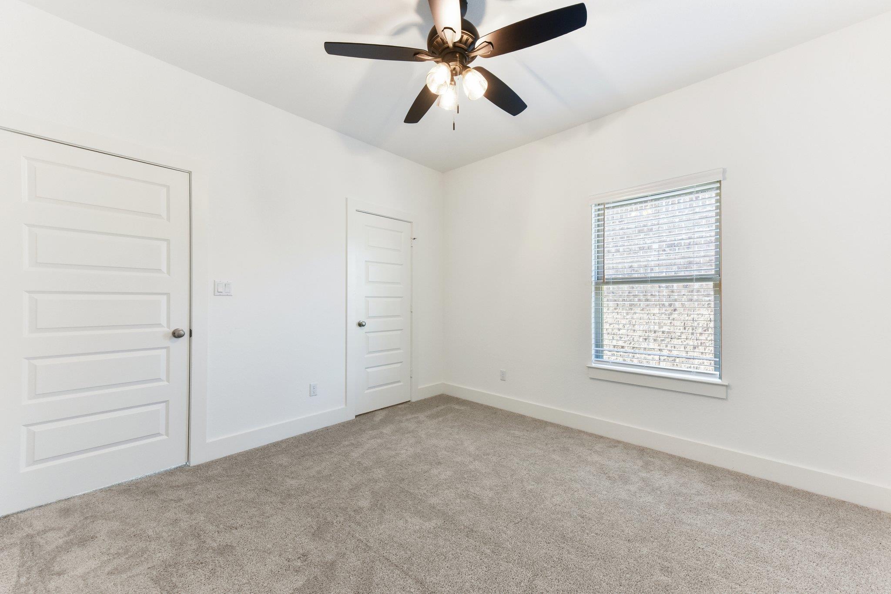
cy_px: 297
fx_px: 346
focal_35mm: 14
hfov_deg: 104.3
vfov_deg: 81.2
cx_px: 446
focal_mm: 14
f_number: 8
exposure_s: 1/50
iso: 800
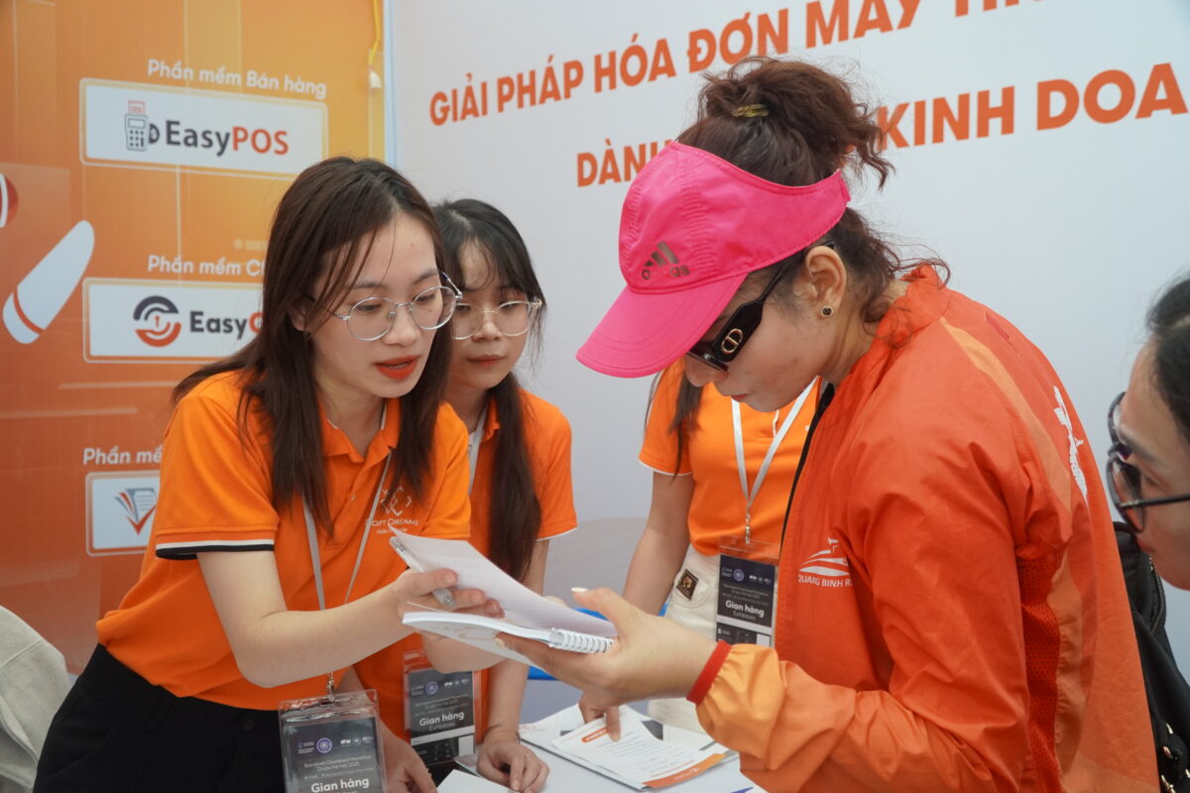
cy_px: 396
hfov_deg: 57.2
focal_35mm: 33
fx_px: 1091
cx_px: 595
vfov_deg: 40.0
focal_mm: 22
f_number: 4
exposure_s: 1/160
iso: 1600
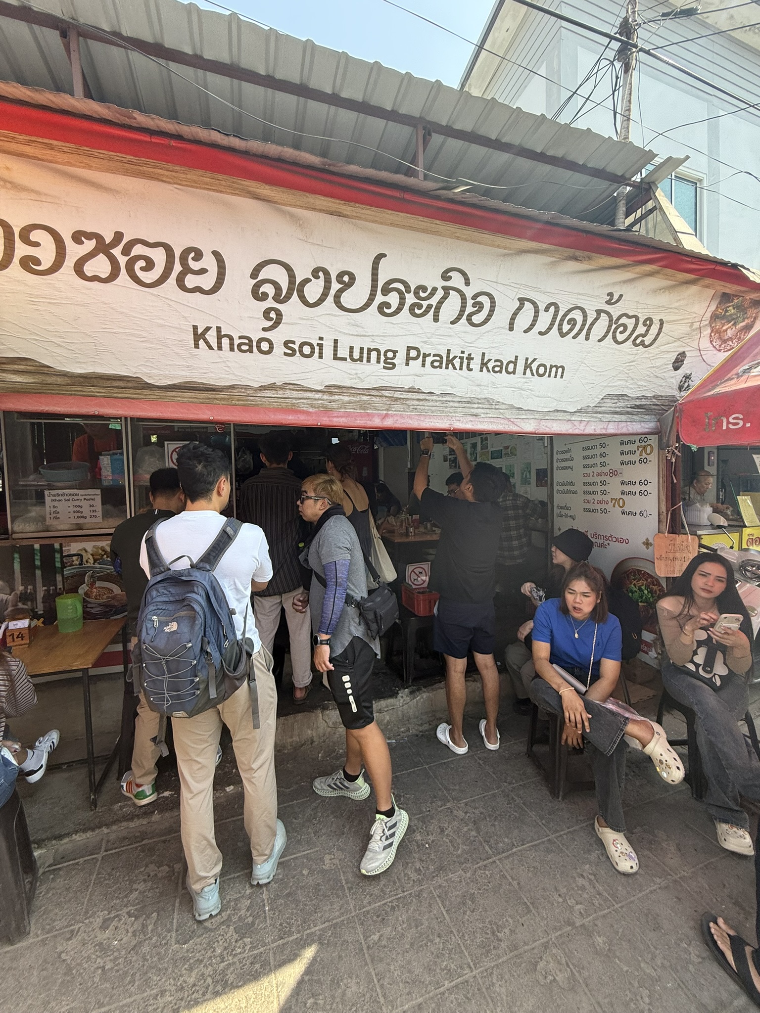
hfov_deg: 85.7
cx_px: 380
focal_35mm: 14
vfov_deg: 102.1
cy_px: 506
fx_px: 410
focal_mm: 2.22
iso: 50
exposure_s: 1/344
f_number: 2.2
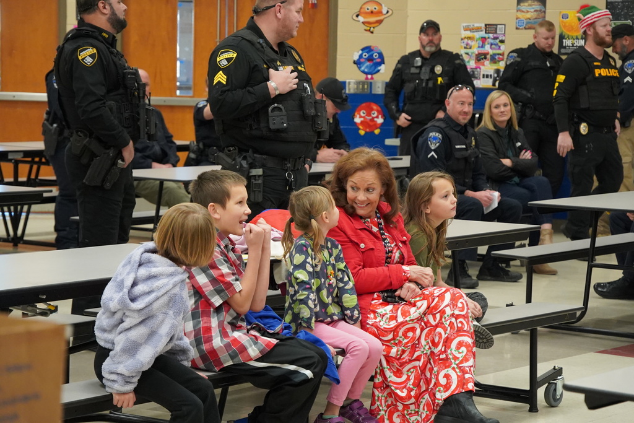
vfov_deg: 12.3
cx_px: 317
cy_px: 212
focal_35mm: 111
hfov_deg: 18.4
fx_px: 1955
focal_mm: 74
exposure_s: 1/160
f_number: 5
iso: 4000
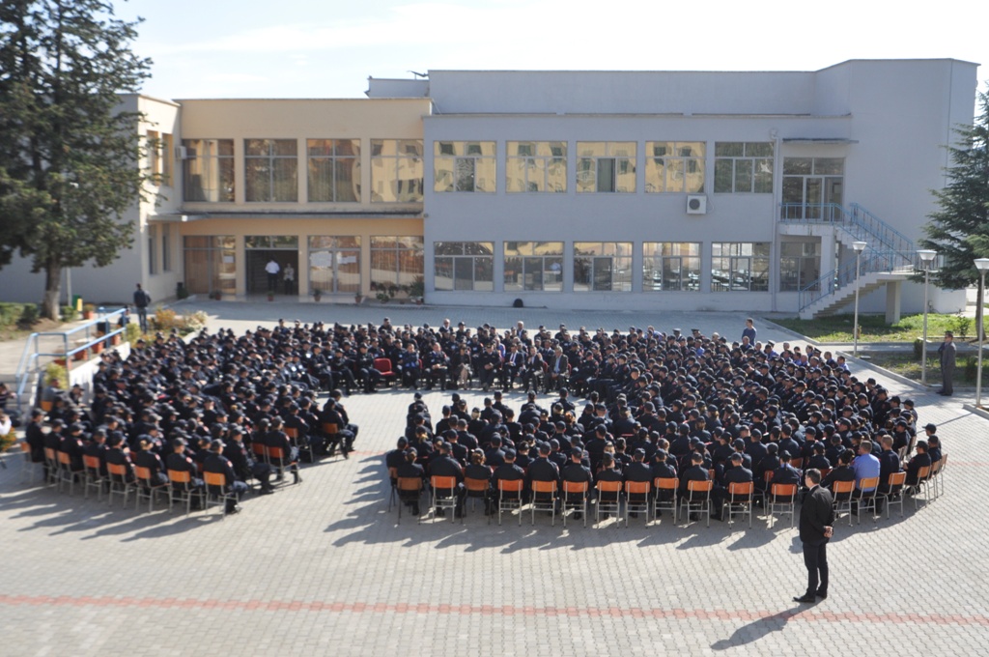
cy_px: 328
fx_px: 1317
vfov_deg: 28.0
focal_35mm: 48
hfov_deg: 41.2
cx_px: 494
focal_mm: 32
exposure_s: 1/400
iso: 500
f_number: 10
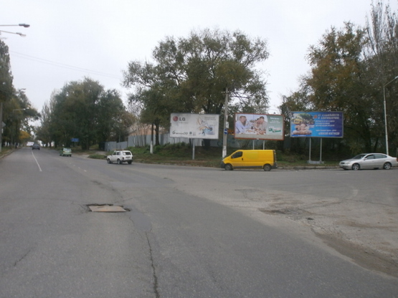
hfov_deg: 65.3
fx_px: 310
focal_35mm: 27
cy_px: 149
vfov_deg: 51.3
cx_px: 199
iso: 100
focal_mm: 4.8
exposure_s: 1/160
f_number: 2.9
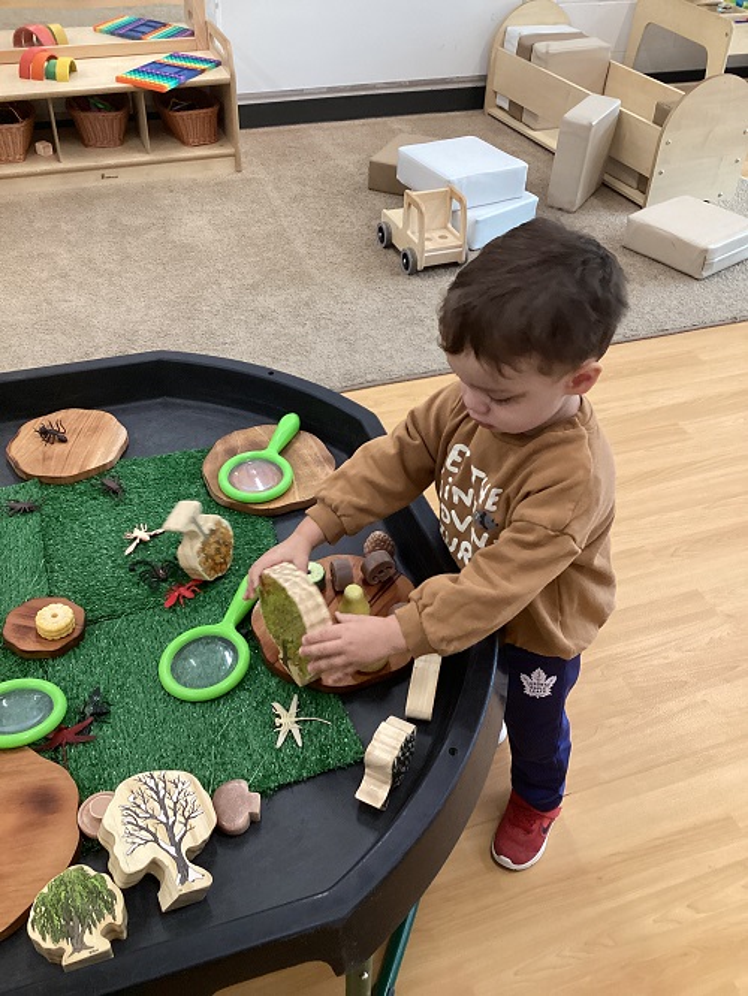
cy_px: 498
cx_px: 374
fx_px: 893
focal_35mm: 31
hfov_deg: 45.5
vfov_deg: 58.3
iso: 250
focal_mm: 3.3
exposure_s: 1/50
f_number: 2.4
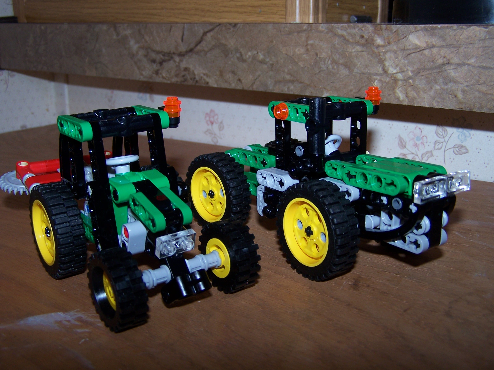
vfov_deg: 37.7
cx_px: 247
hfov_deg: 49.0
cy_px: 185
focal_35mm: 38
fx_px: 542
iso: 80
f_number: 2.8
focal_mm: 6.3
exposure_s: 1/60
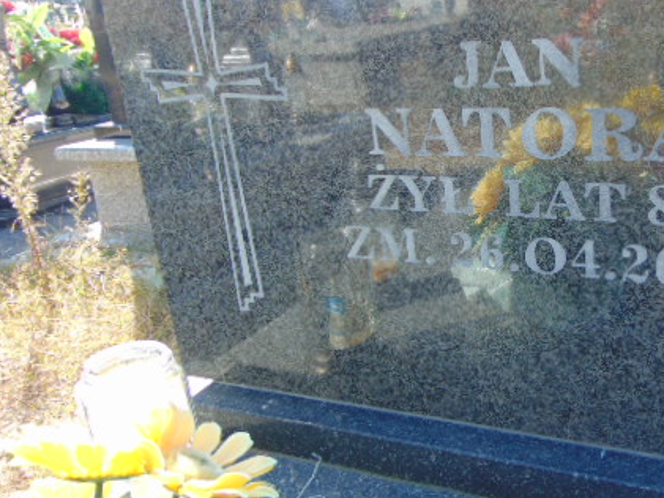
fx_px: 729
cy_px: 197
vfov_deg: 37.6
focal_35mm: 38
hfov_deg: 47.3
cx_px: 494
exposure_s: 1/200
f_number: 3
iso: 80
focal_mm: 4.5
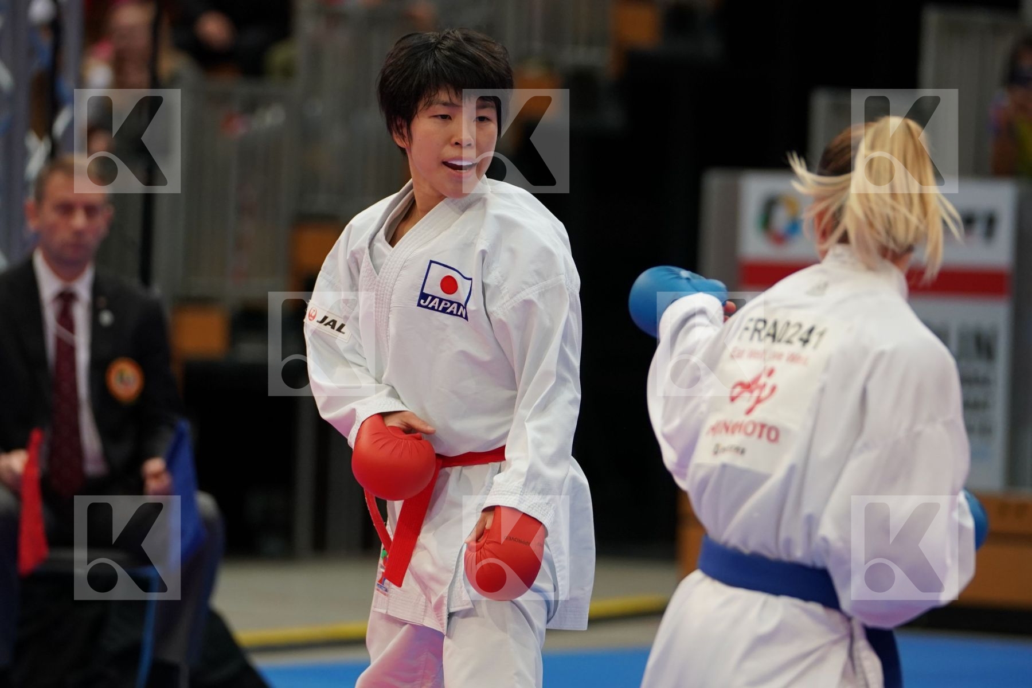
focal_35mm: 234
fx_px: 6707
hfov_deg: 8.8
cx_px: 516
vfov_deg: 5.9
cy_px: 344
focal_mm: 156
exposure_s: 1/1000
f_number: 2.8
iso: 1600
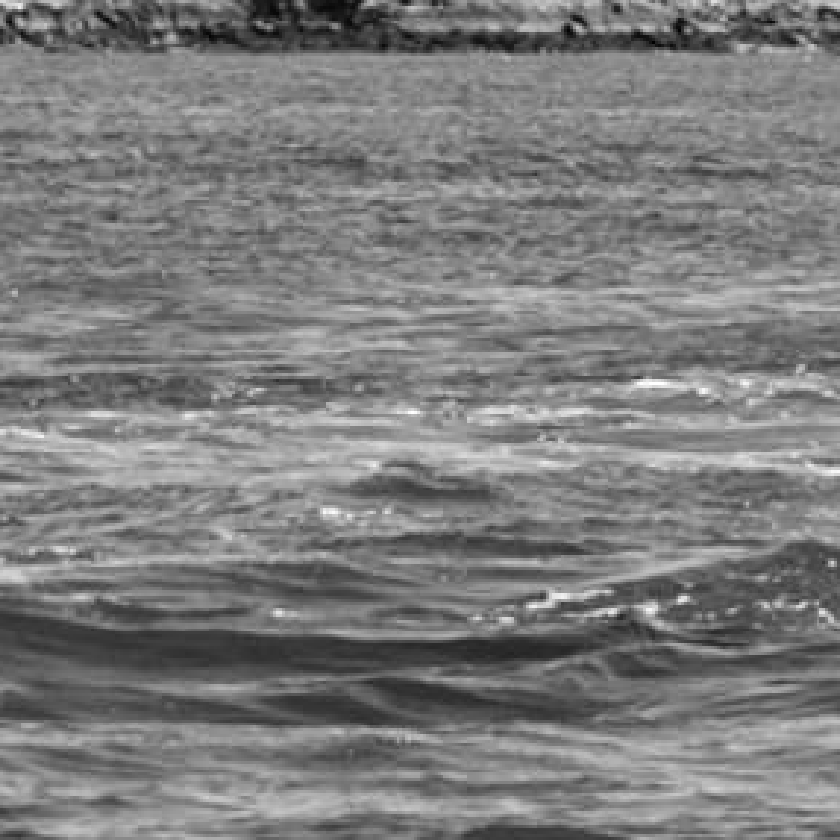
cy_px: -540
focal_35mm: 679
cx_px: 861
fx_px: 18641
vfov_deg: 2.6
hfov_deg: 2.6
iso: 100
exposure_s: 1/250
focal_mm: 130
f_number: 8
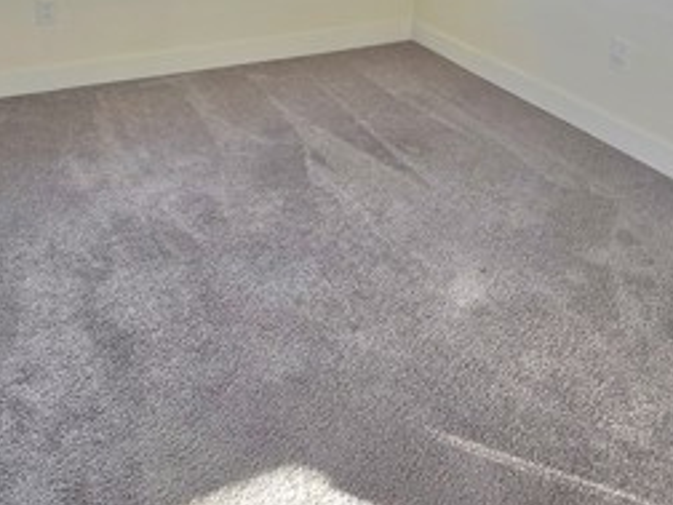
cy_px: -29
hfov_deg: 54.9
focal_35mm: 33
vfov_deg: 37.2
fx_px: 642
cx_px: 267
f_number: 2.2
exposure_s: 1/185
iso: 50
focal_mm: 2.2
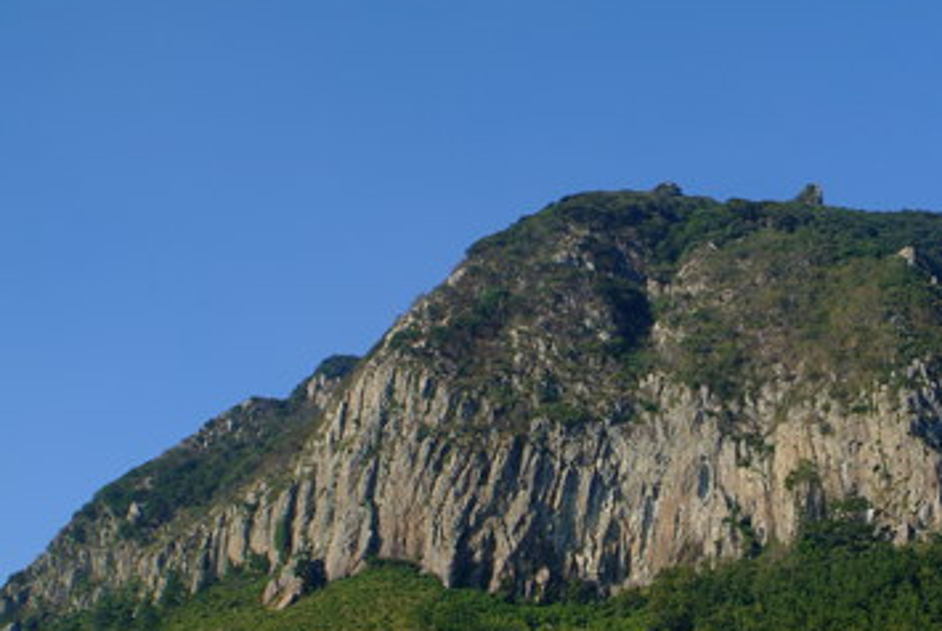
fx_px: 1546
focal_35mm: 59
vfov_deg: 22.8
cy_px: 480
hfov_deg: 32.9
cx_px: 758
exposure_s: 1/250
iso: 100
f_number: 8
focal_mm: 20
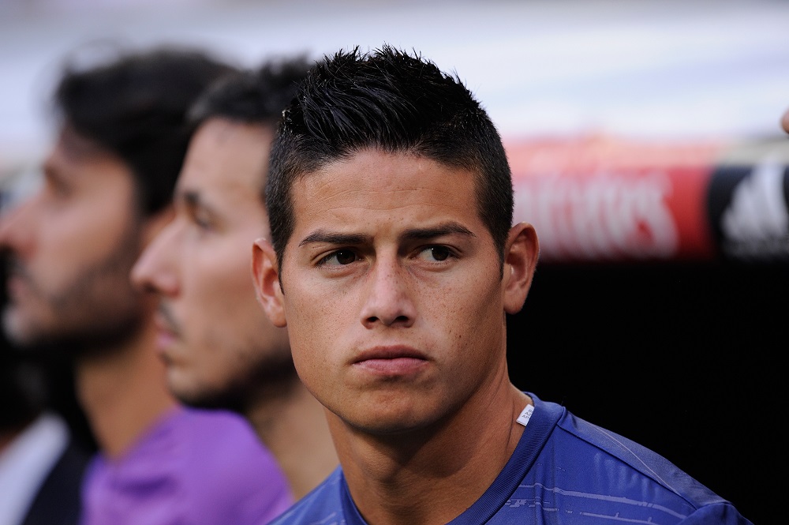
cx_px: 394
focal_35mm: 400
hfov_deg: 5.2
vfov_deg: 3.4
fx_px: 8759
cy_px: 262
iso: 1250
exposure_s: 1/800
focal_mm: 400
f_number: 3.5
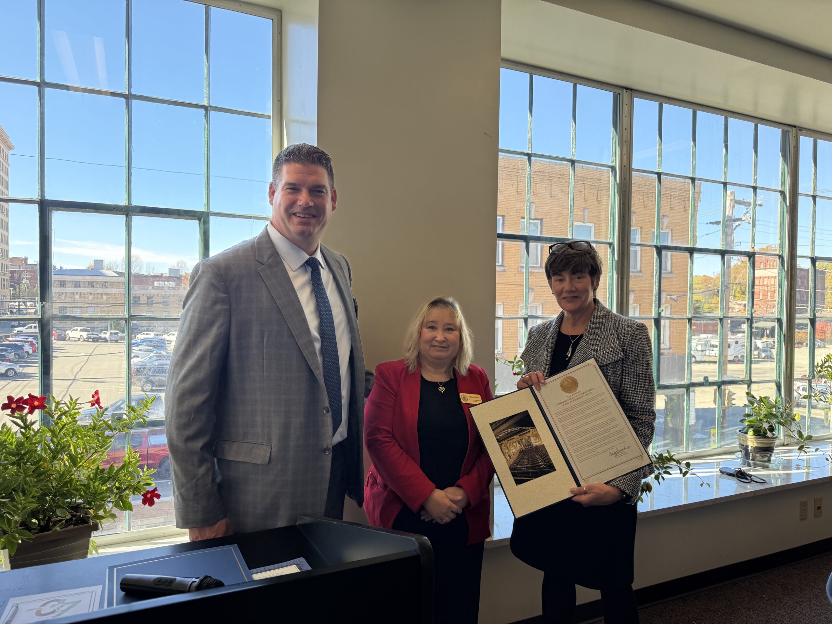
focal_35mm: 24
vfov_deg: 56.8
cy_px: 312
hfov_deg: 71.6
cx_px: 416
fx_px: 577
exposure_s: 1/435
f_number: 1.78
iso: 100
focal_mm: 6.76
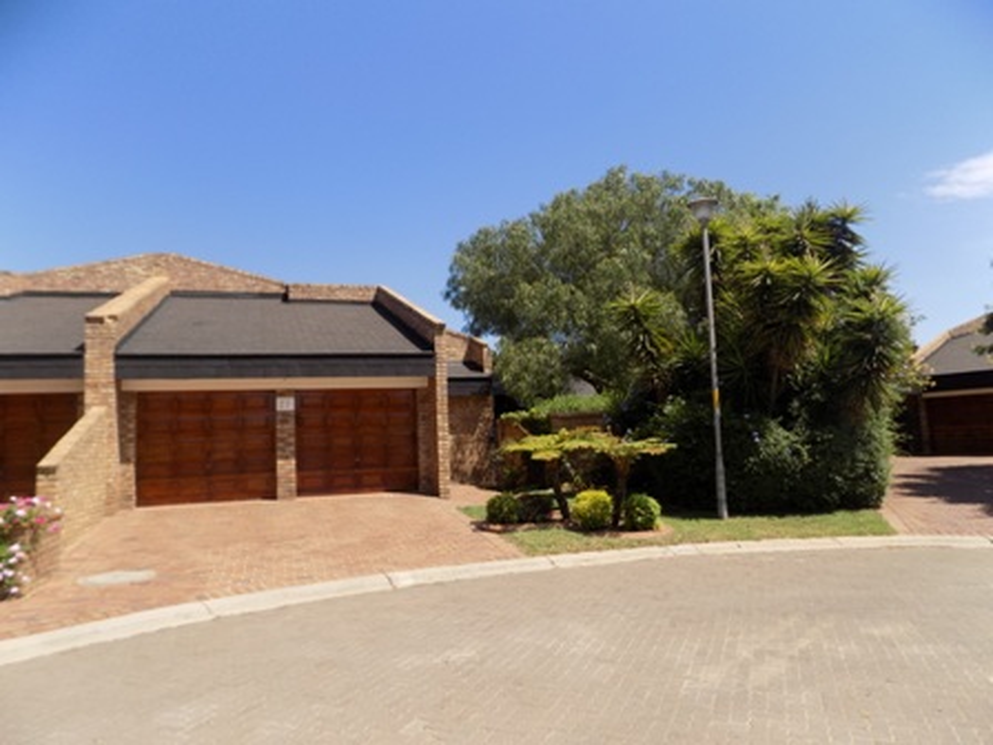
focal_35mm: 23
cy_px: 372
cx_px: 496
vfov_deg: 58.9
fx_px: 660
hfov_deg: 73.9
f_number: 3.1
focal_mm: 4
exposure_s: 1/800
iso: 80
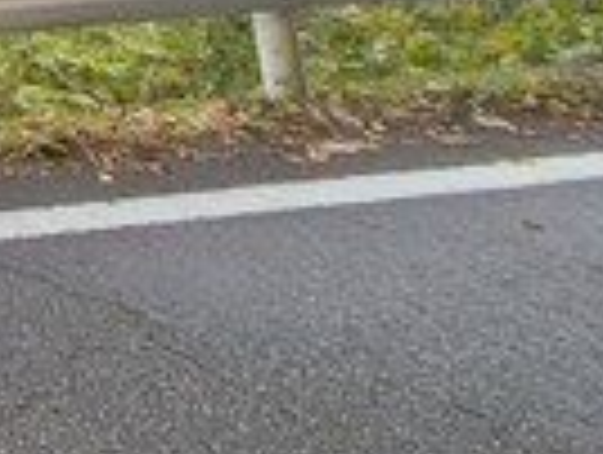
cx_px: -745
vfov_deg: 18.2
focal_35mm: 64
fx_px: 1117
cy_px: -364
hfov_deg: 16.7
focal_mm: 1.83
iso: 41
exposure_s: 1/399
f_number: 2.2
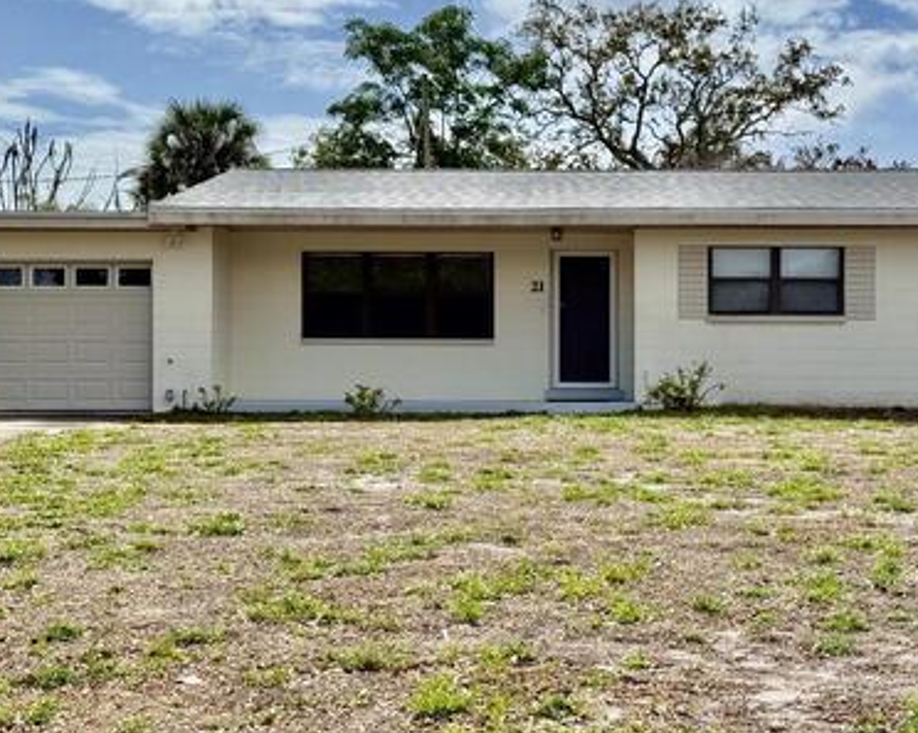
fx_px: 1710
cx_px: 545
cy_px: 339
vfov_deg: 24.2
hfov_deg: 30.0
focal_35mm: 63
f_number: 1.78
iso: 64
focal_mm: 6.76
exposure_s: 1/8772
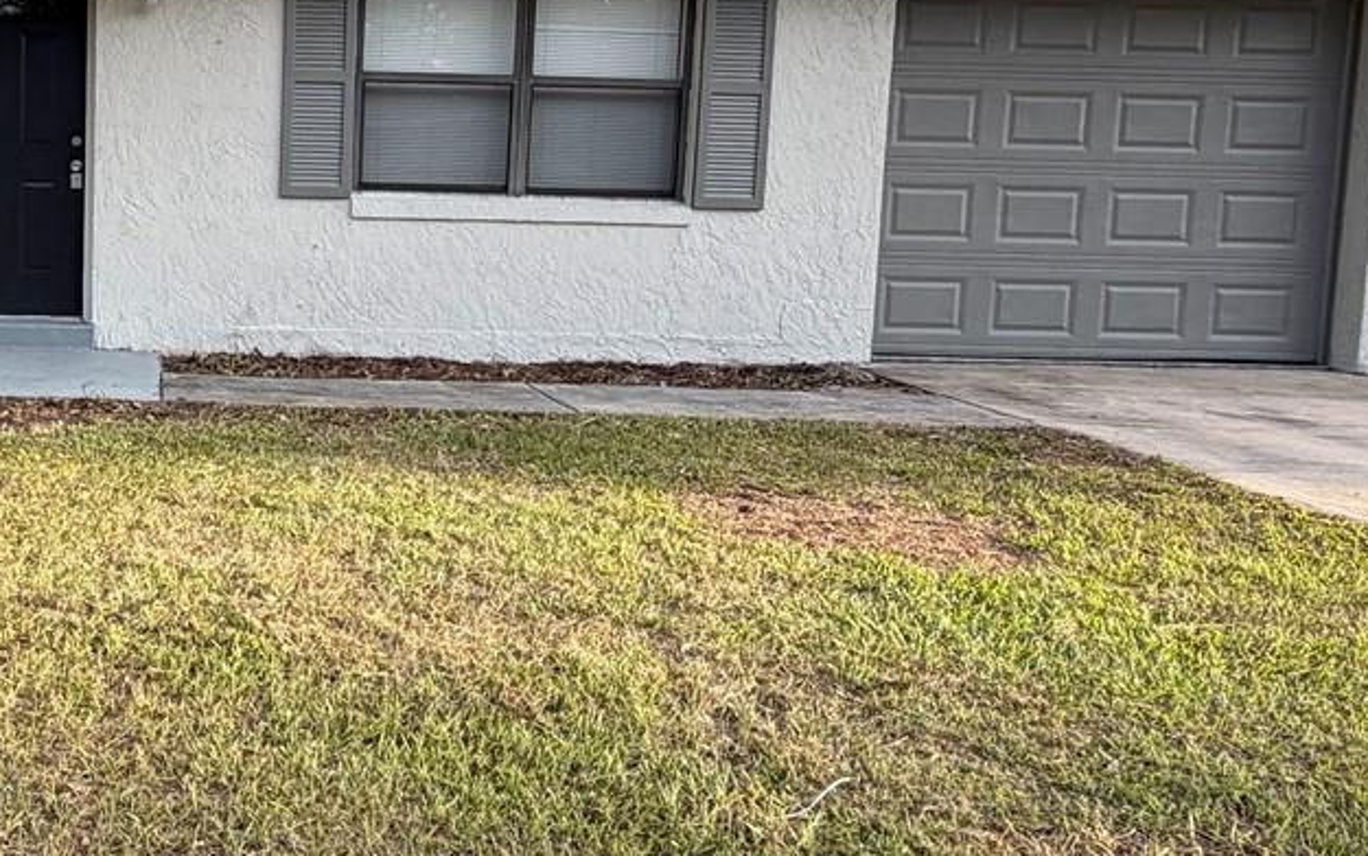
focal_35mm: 38
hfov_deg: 46.8
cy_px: 335
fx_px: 1417
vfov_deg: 33.5
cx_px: 155
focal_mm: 2.22
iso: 40
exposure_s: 1/240
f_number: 2.2
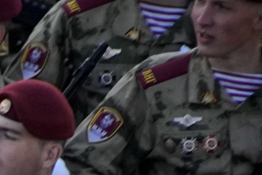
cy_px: 661
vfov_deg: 0.8
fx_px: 13190
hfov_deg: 1.1
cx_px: -725
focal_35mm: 1813
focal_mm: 240
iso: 1600
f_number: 6.3
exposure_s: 1/800
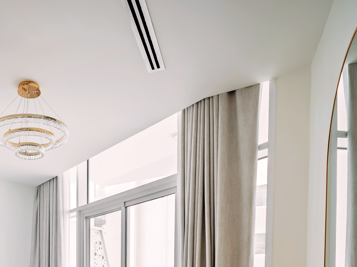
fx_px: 320
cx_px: 79
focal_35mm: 31
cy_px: 308
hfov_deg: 54.9
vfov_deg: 36.7
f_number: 8
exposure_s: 1/50
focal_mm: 12
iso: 100
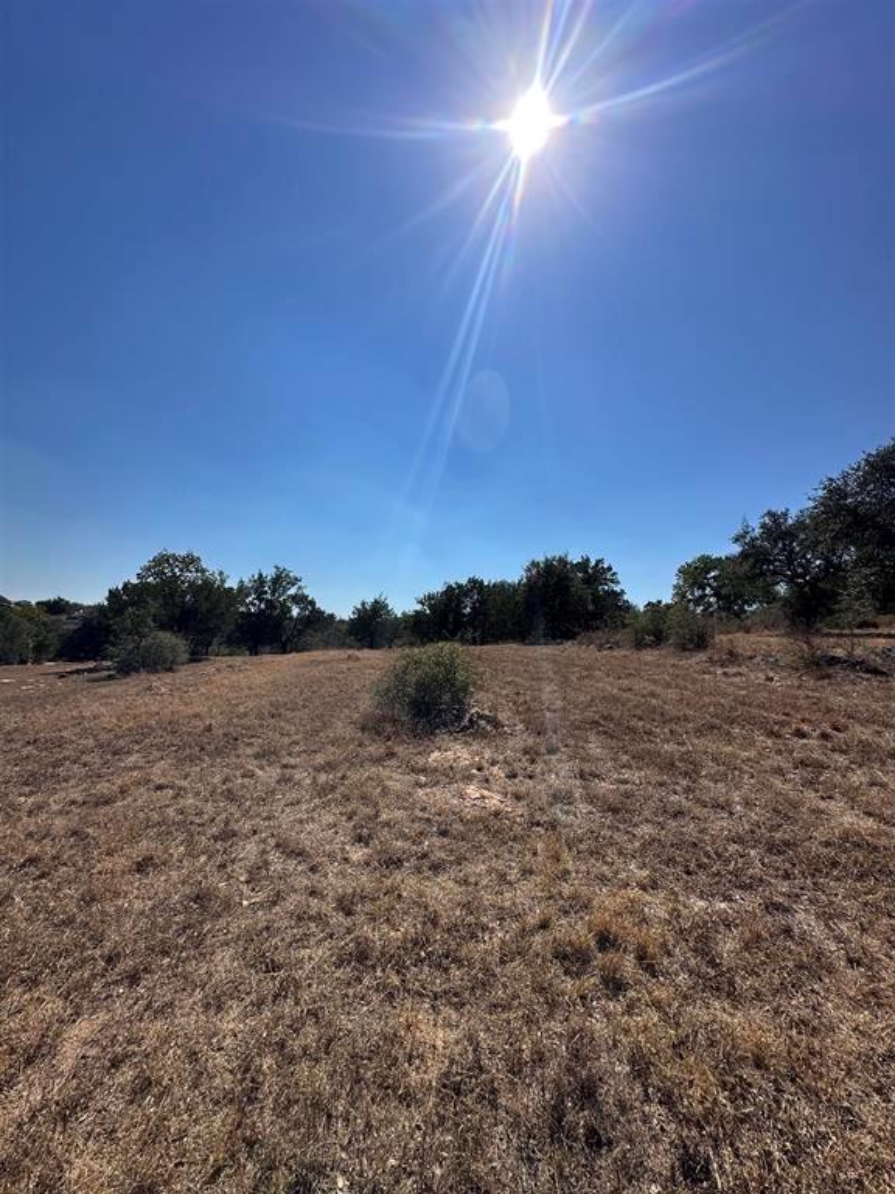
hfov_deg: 85.7
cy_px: 597
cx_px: 448
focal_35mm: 14
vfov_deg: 102.1
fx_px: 483
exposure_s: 1/4292
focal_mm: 2.22
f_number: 2.2
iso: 50
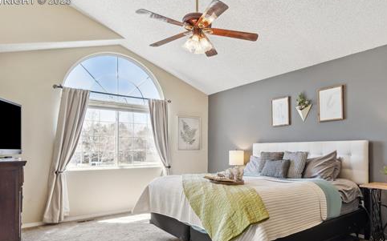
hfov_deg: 76.4
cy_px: 147
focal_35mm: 23
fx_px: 243
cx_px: 230
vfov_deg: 52.5
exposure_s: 1/6
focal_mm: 17
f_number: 9
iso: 100
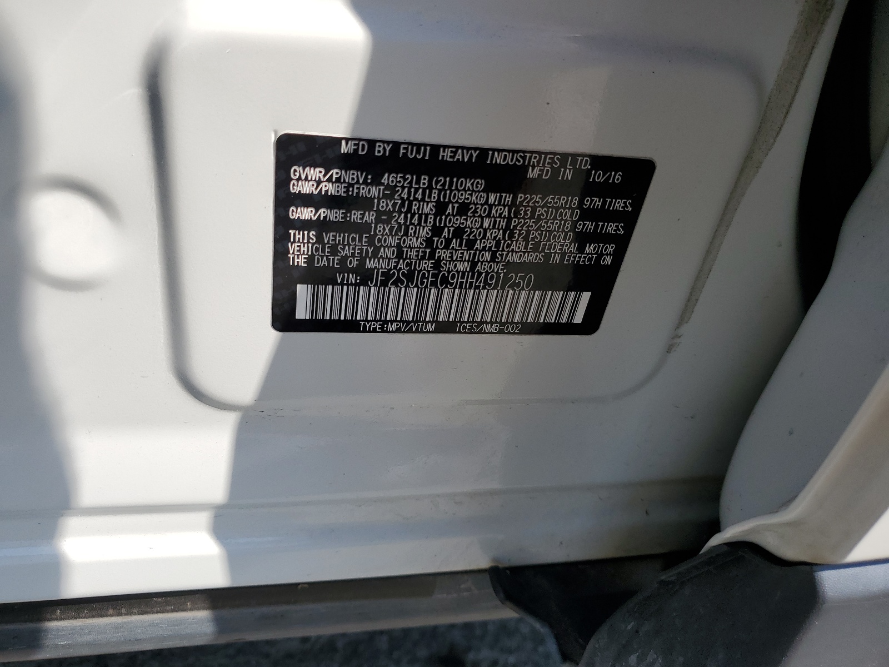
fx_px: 668
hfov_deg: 67.3
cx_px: 444
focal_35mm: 26
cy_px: 334
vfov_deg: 53.1
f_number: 1.5
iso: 50
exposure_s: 1/2000
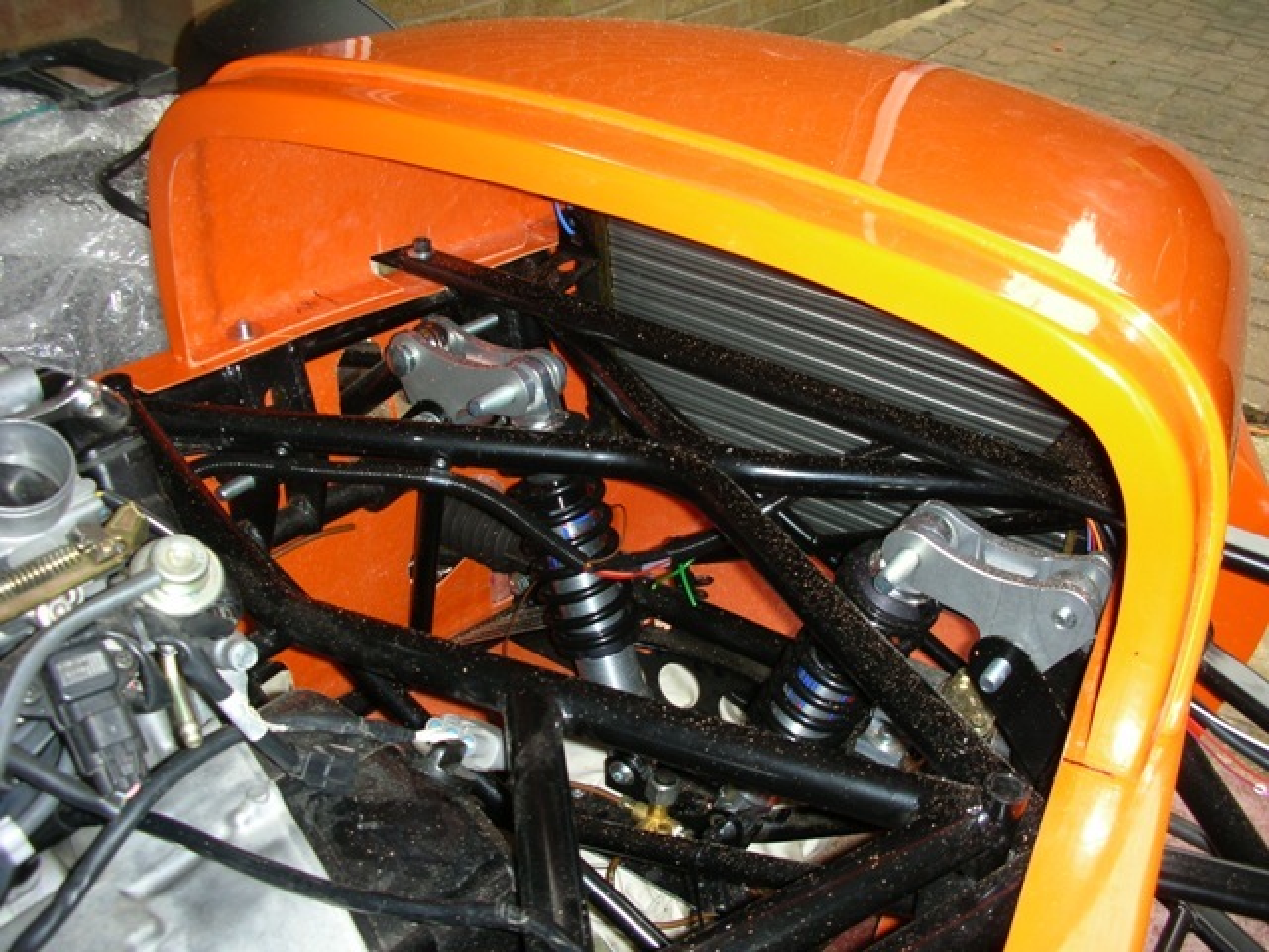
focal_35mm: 35
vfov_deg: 40.7
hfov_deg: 52.6
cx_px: 634
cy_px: 476
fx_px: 1283
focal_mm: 5.8
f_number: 3
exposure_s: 1/60.1
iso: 50
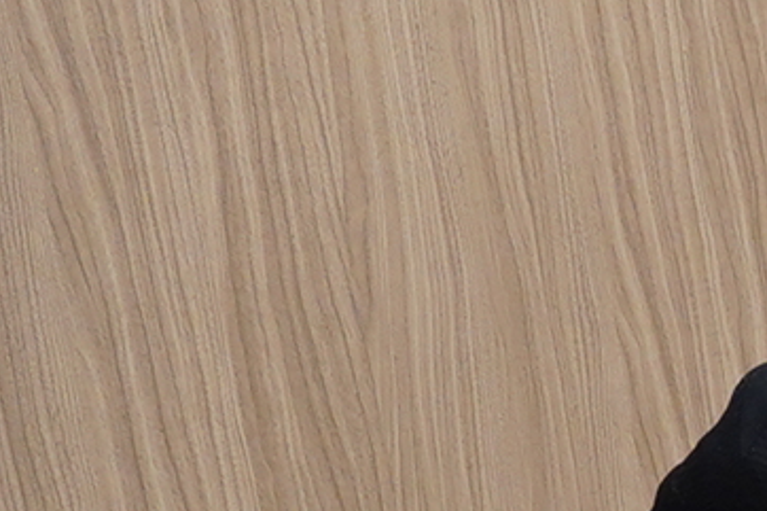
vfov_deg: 10.1
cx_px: 1839
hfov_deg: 12.1
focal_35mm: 136
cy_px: 299
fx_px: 2896
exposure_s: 1/125
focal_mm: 17
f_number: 3.2
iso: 1000
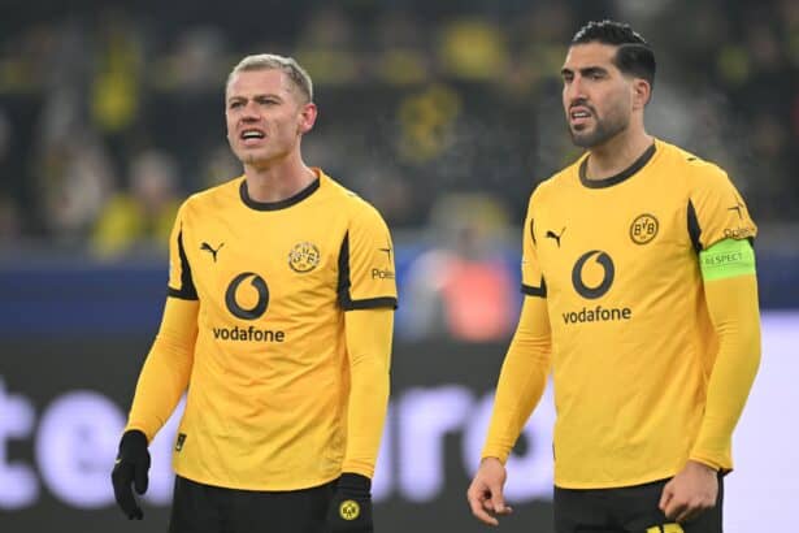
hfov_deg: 3.4
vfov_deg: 2.3
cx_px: 400
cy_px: 266
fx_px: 13316
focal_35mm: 600
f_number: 2.8
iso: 2000
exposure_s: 1/2000
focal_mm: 400
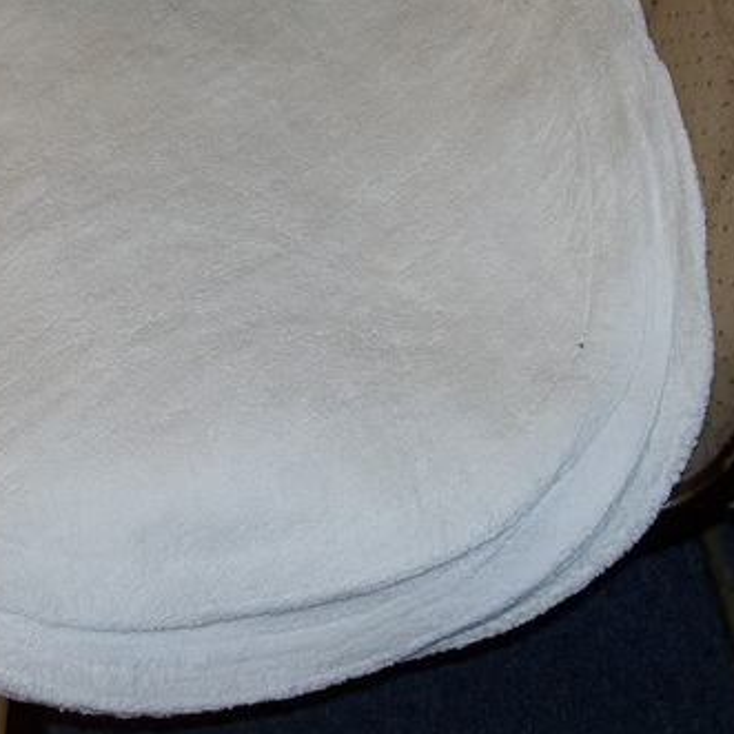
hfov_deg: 21.8
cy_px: 233
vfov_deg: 21.8
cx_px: 220
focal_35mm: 79
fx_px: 1895
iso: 80
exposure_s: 1/60
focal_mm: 7.8
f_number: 2.8
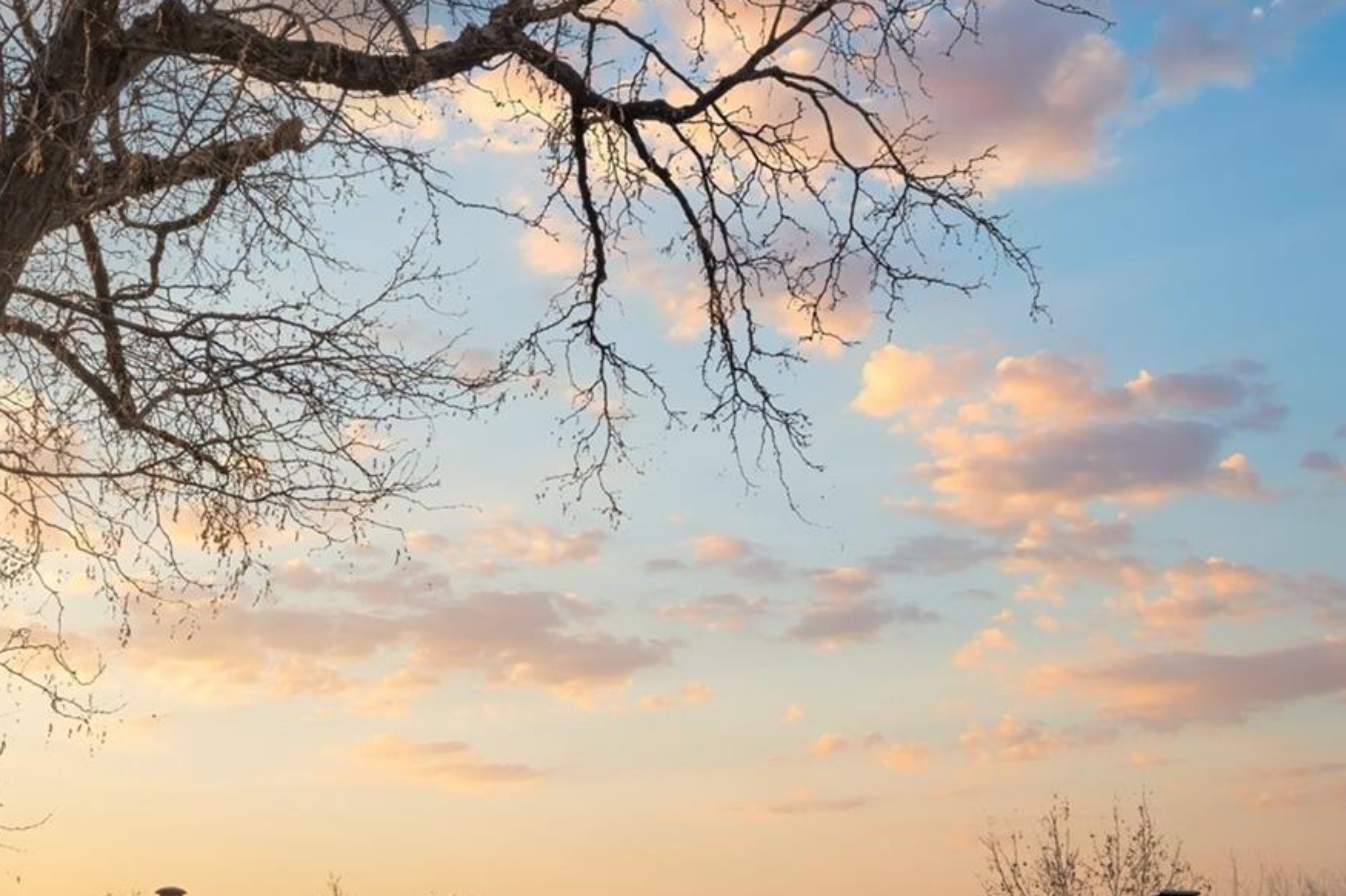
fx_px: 2392
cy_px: 739
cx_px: 288
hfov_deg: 30.7
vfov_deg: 20.9
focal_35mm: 64
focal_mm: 35
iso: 500
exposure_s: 1/320
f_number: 11
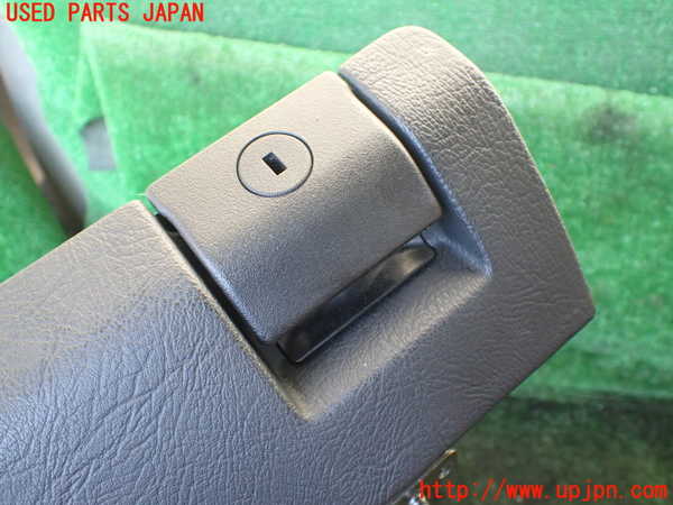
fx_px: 583
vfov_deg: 46.8
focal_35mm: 30
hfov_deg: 60.0
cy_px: 252
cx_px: 336
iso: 400
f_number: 2.3
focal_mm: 5.4
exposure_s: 1/125
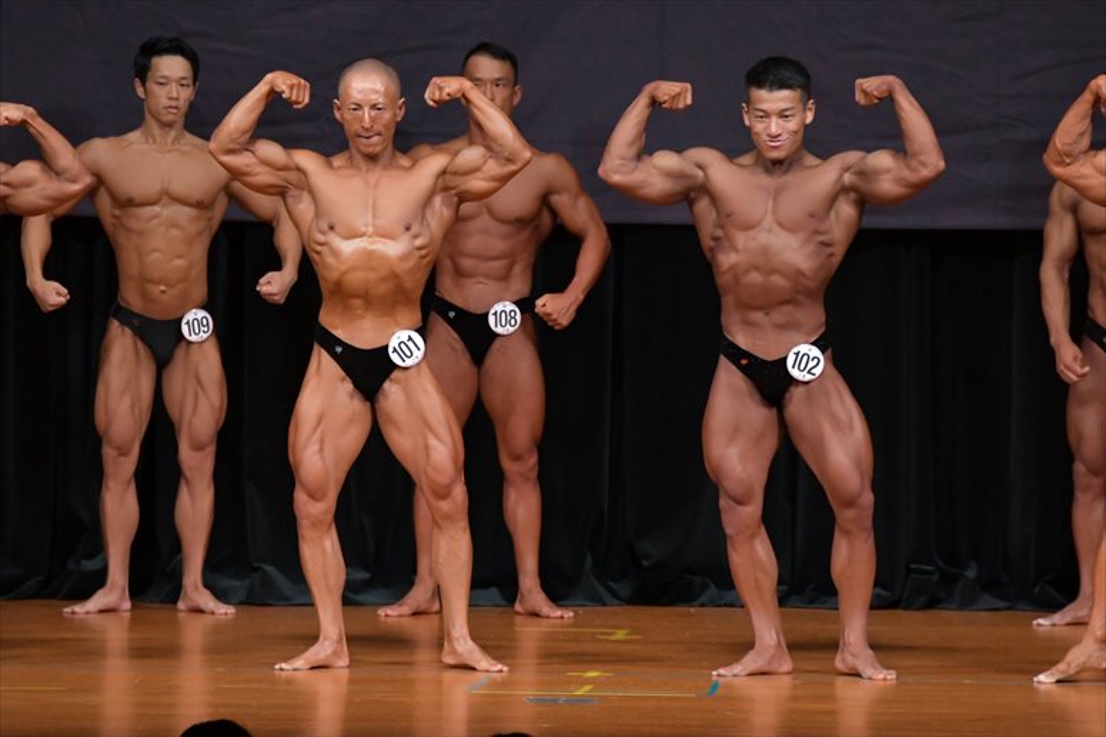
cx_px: 553
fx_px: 9212
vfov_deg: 4.6
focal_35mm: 300
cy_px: 368
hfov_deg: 6.9
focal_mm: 200
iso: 4000
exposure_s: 1/400
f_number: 5.6
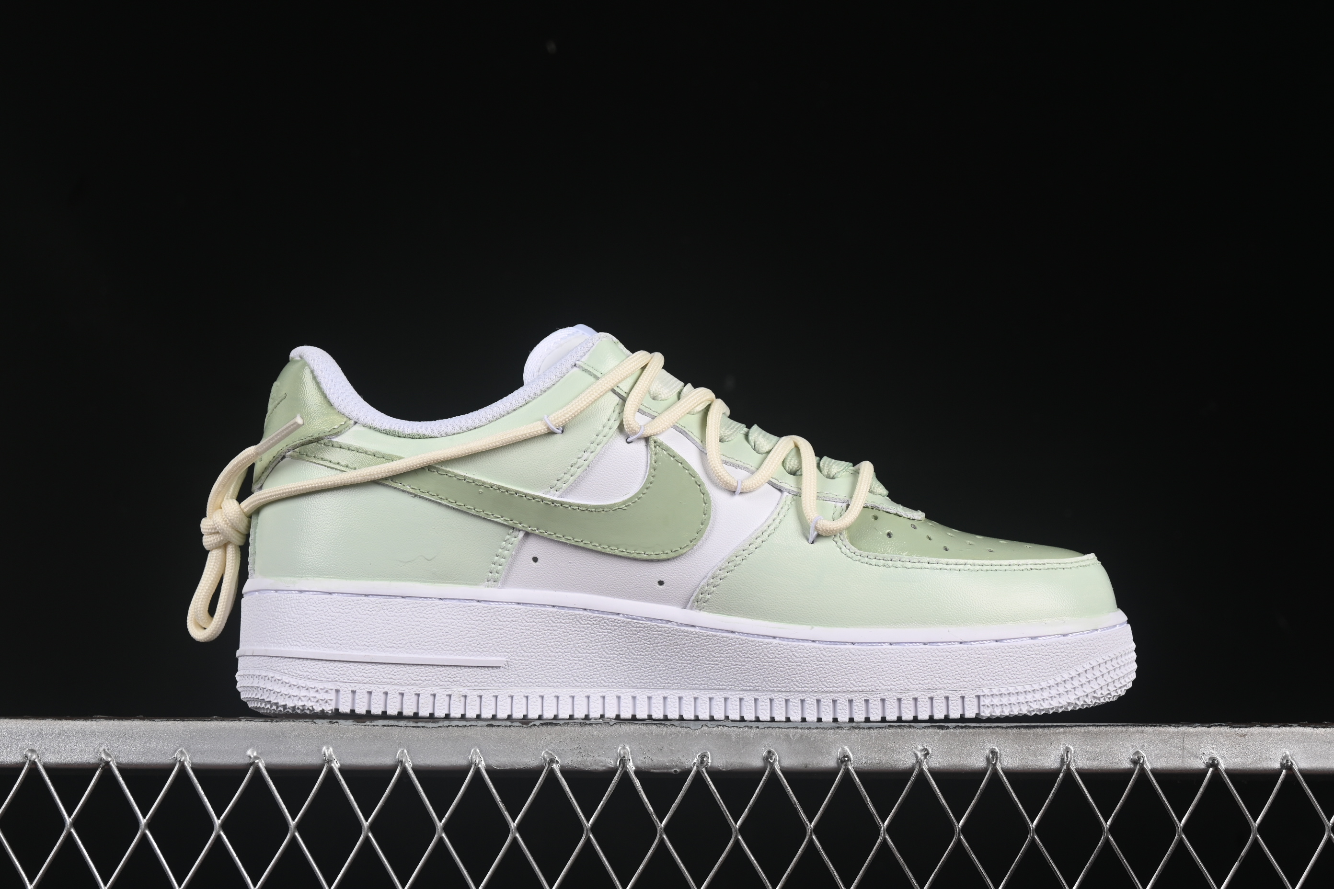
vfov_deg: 18.2
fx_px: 2779
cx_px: 667
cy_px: 444
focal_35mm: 75
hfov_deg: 27.0
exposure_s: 1/80
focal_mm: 50
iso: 160
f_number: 8
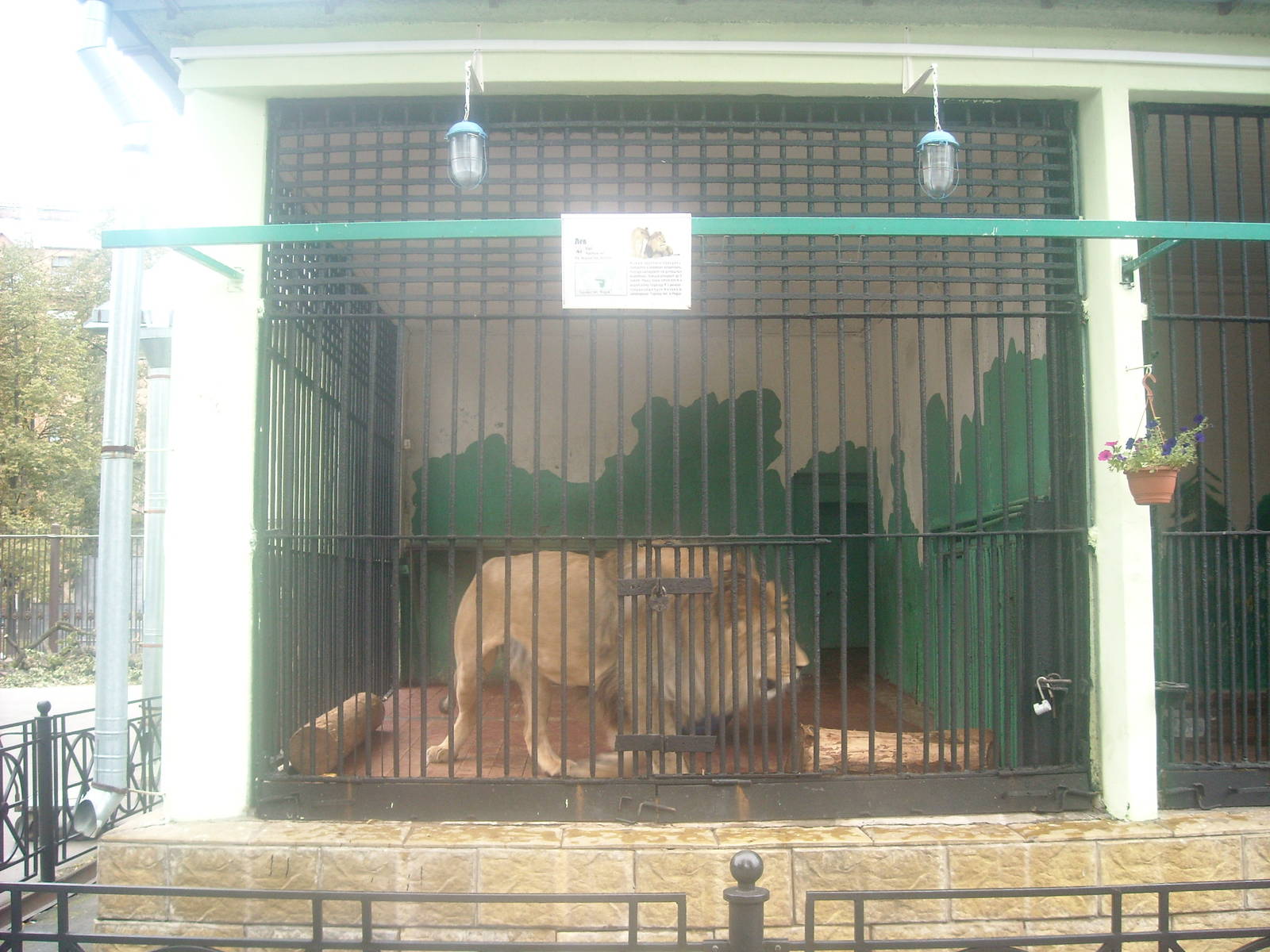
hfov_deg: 52.6
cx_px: 635
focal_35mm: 35
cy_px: 476
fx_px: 1284
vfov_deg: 40.7
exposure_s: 1/60
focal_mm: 5.7
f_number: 2.8
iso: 124
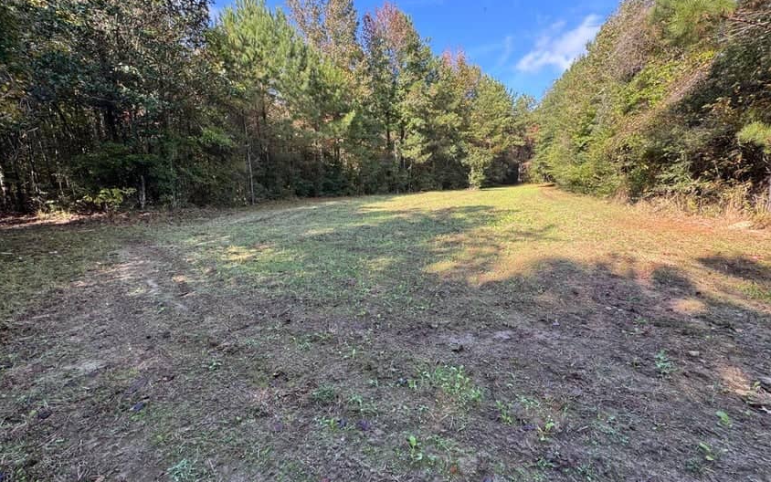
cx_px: 387
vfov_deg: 74.8
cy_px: 256
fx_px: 315
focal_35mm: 15
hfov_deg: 101.4
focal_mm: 2.22
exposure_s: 1/183
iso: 40
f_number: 2.2
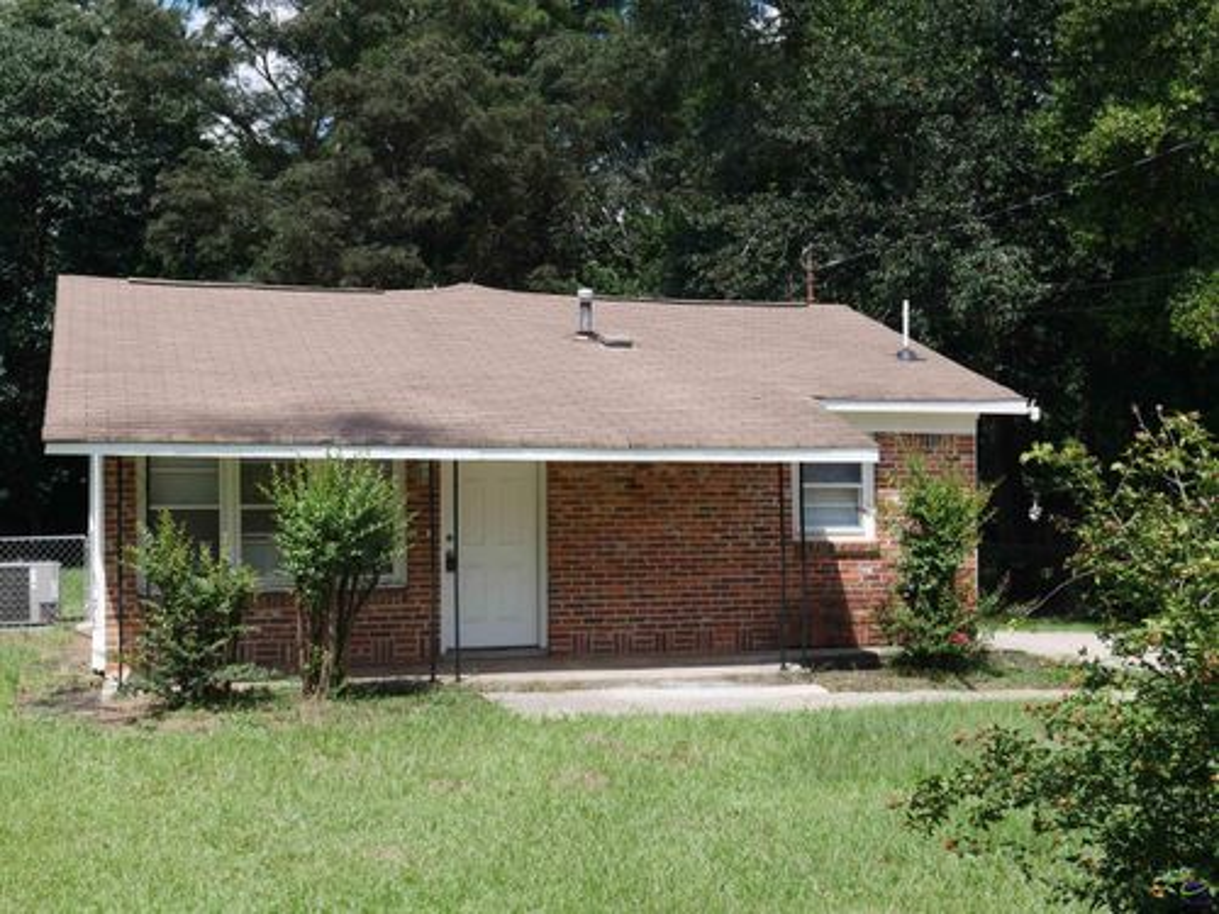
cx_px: 610
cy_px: 457
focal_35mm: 44
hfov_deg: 42.9
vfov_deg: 32.9
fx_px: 1549
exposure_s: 1/320
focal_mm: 22
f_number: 8
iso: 200
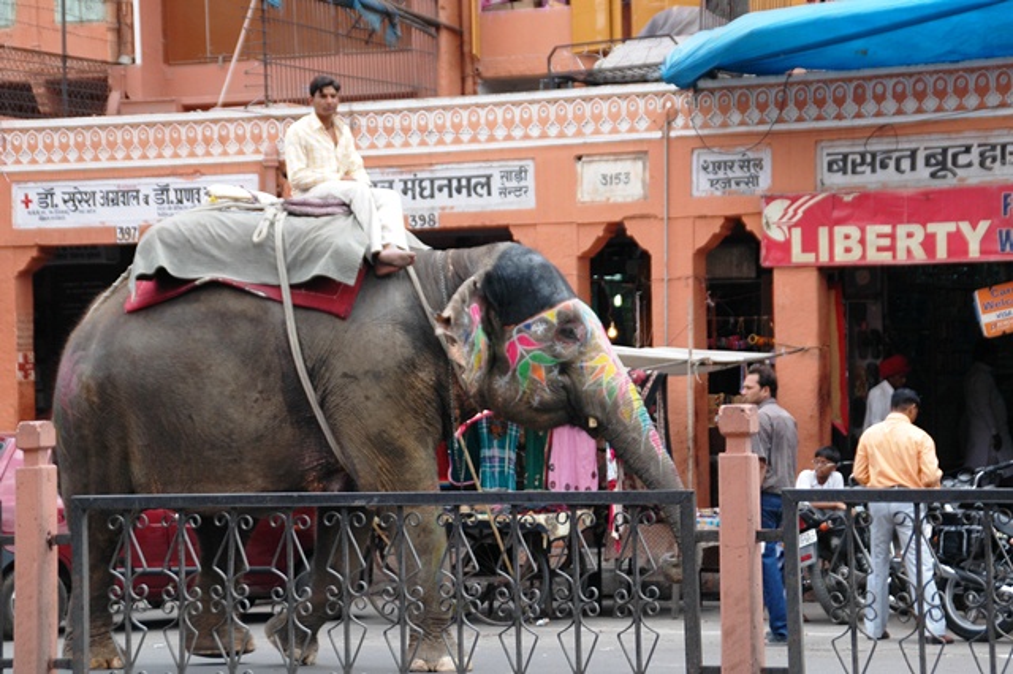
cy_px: 337
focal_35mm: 108
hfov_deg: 18.9
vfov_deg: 12.7
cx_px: 506
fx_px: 3037
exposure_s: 1/200
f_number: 7.1
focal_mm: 72
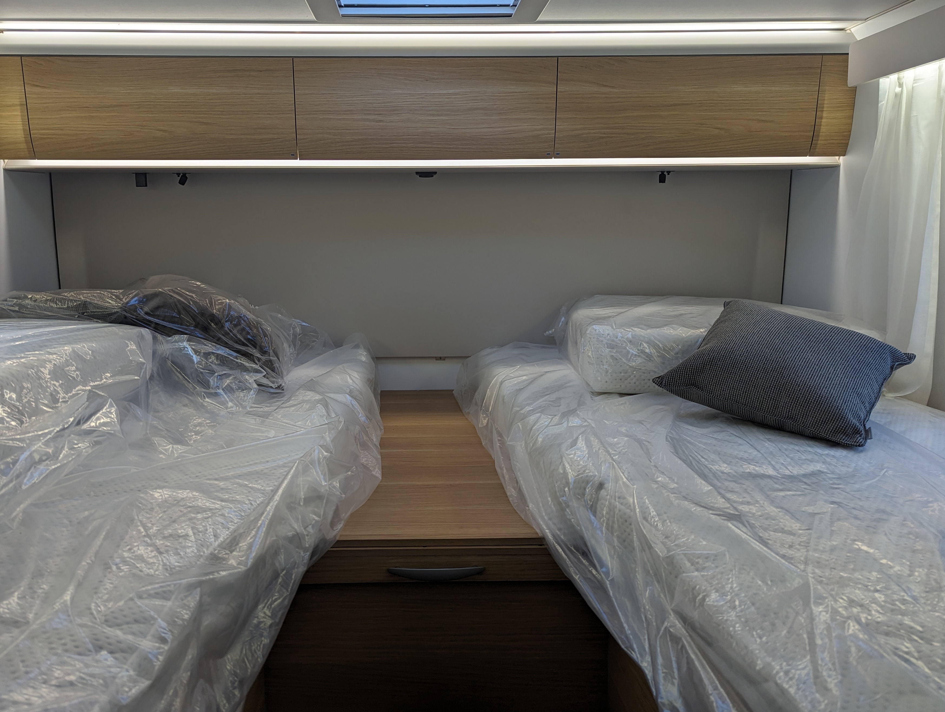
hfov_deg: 63.3
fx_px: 765
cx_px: 435
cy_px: 310
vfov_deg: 49.7
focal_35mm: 28
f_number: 1.85
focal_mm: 6.81
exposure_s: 1/65.6
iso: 35
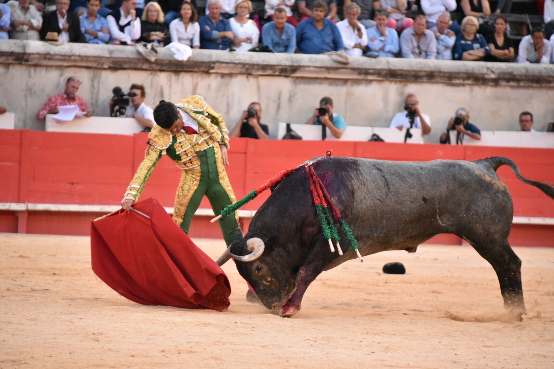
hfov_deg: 9.0
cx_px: 277
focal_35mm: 230
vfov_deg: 6.0
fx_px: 3539
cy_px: 184
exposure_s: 1/640
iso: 12800
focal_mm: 230
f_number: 5.6
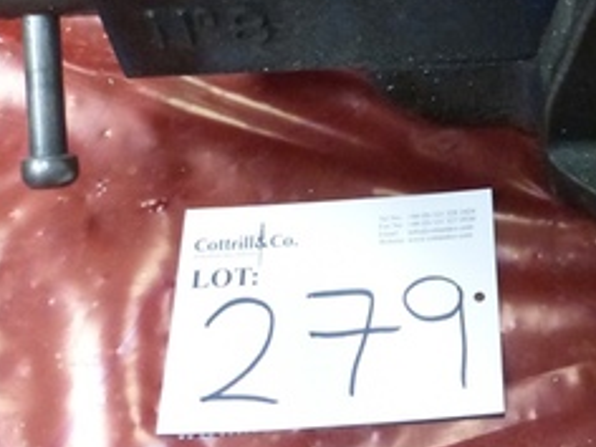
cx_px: 558
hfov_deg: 28.4
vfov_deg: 22.1
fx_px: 1119
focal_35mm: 65
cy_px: 45
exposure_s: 1/60
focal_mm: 4.3
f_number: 3.3
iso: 800
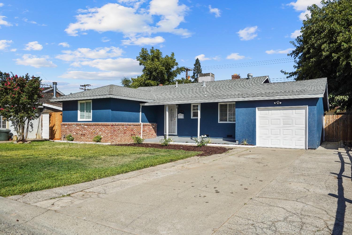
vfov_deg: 49.6
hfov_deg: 69.4
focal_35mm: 26
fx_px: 254
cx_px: 176
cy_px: 118
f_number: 8
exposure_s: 1/1250
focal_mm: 26
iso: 400
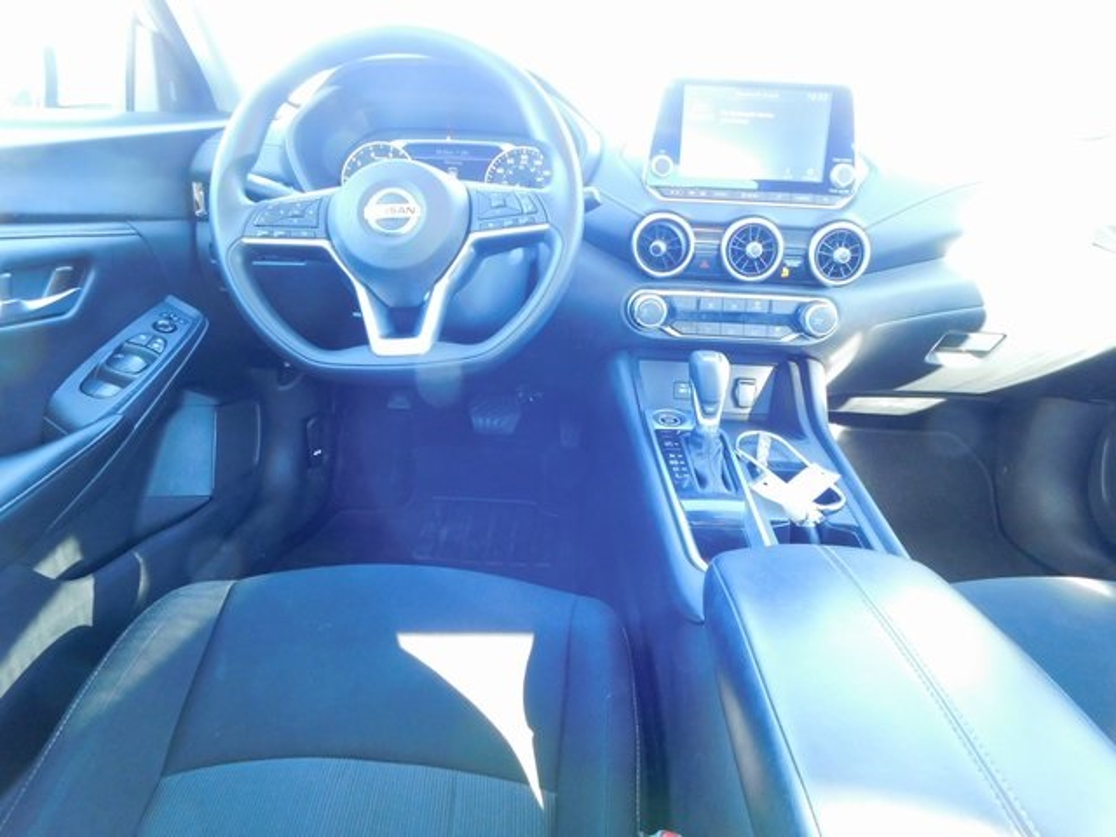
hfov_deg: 73.9
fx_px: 742
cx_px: 558
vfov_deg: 58.9
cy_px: 418
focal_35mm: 23
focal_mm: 4
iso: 360
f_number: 3
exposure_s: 1/30
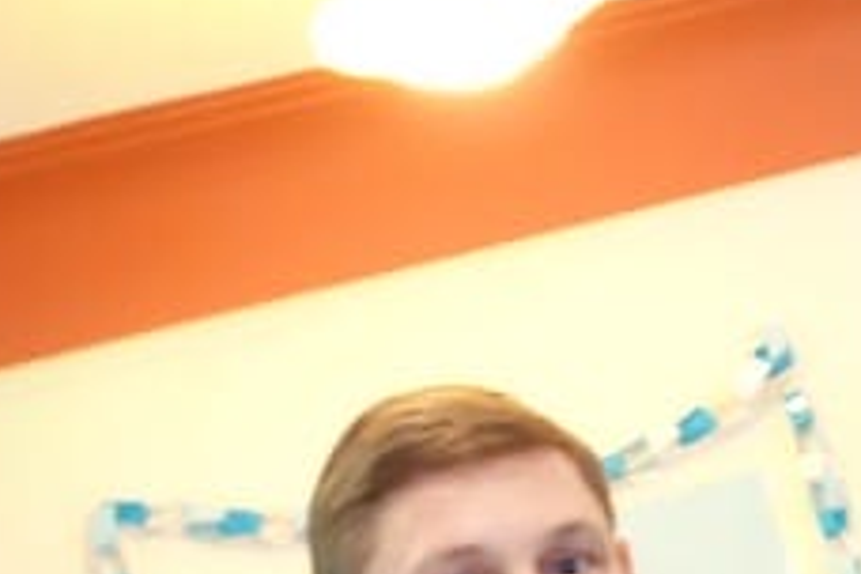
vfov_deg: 11.9
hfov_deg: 17.5
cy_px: 634
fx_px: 2702
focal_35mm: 113
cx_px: 952
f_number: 3.2
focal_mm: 15.82
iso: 3200
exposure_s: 1/8
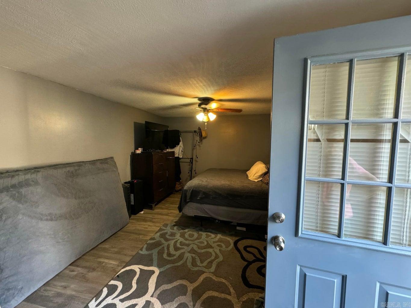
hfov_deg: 102.1
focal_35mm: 14
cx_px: 206
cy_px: 154
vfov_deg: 85.7
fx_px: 166
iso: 640
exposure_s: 1/60
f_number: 2.2
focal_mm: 2.22
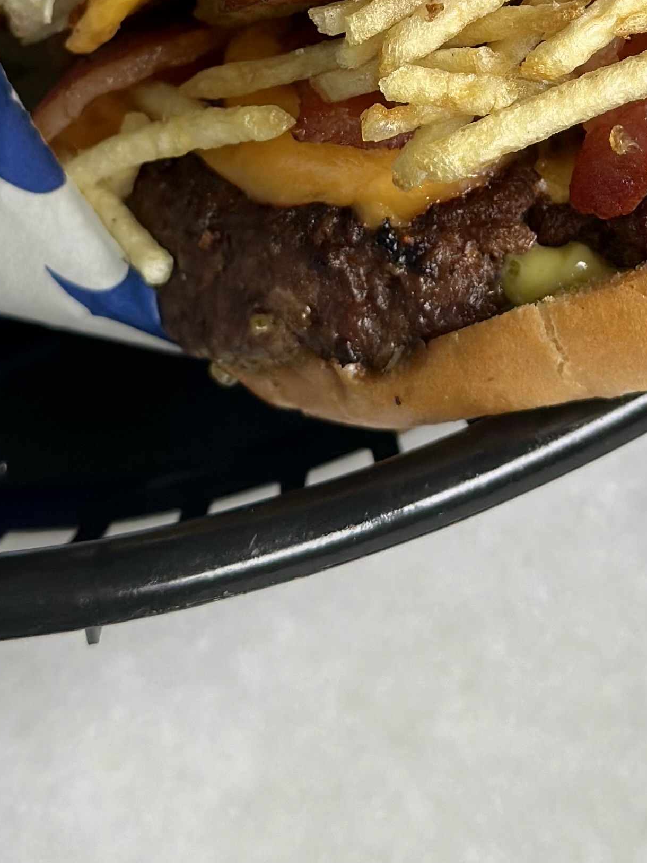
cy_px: -122
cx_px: 454
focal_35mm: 119
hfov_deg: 12.4
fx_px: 2965
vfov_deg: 16.0
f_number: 1.78
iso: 100
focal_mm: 6.86
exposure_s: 1/121
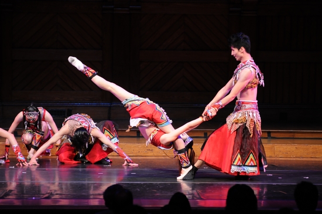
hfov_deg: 13.7
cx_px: 161
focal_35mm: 150
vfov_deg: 9.1
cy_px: 107
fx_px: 1340
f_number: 2.8
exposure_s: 1/80
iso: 800
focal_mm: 100
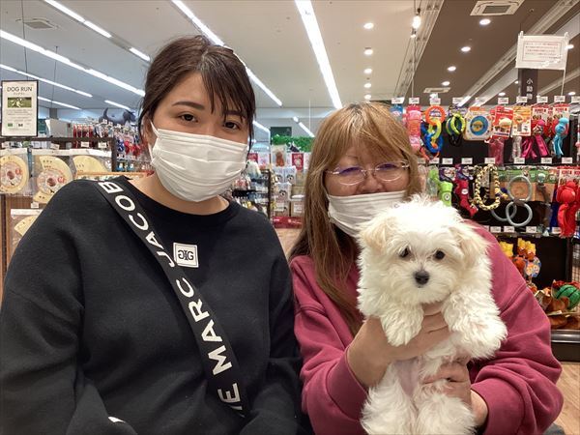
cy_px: 218
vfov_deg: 45.4
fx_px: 519
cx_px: 290
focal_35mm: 31
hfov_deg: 58.4
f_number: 2.4
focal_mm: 3.3
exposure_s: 1/50
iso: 100
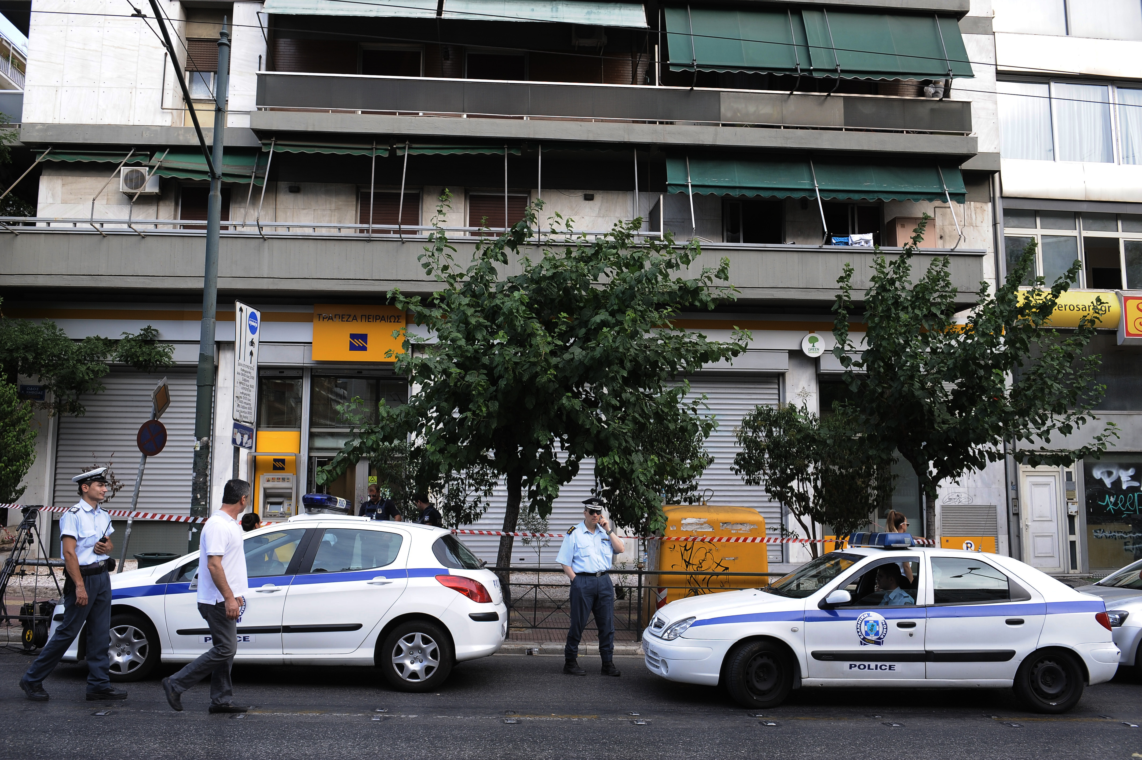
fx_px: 919
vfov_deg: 44.9
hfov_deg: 63.7
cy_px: 380
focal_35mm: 29
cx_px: 571
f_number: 5.6
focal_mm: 29
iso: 640
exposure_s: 1/250
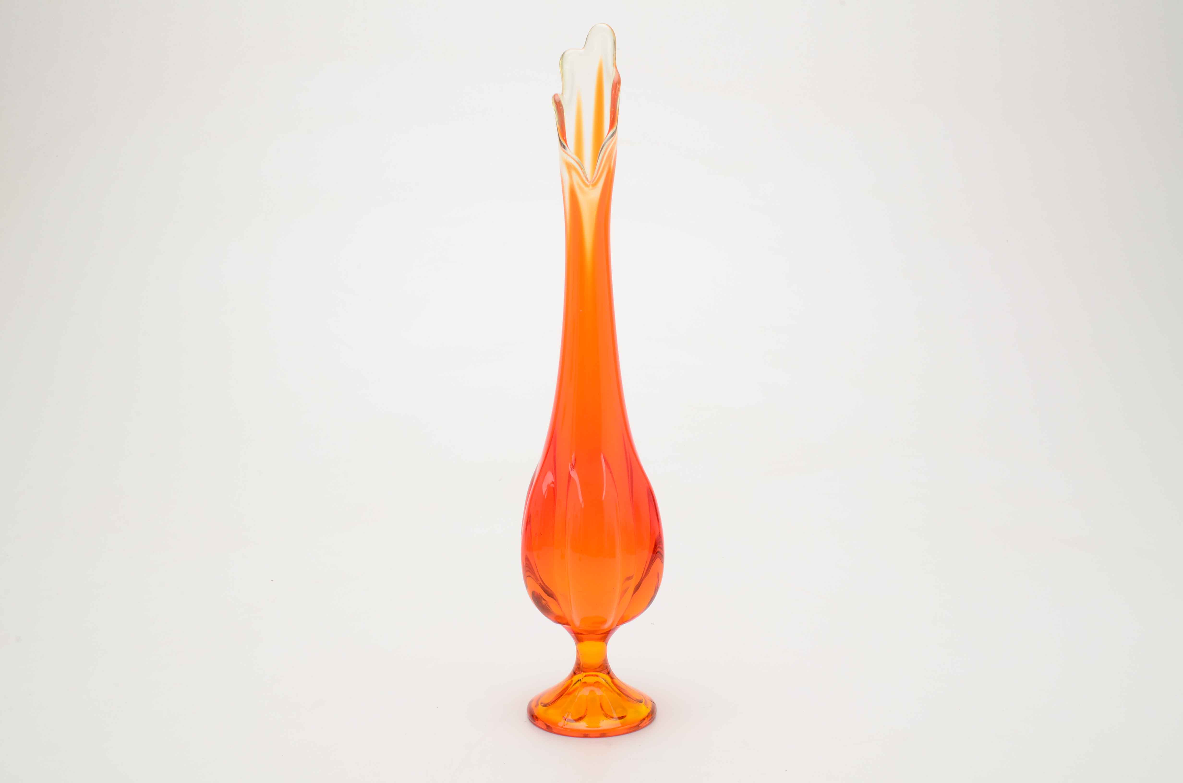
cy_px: 392
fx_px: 1525
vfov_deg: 28.8
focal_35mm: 46
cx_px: 592
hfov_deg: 42.4
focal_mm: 31
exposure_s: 1/160
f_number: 25
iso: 100
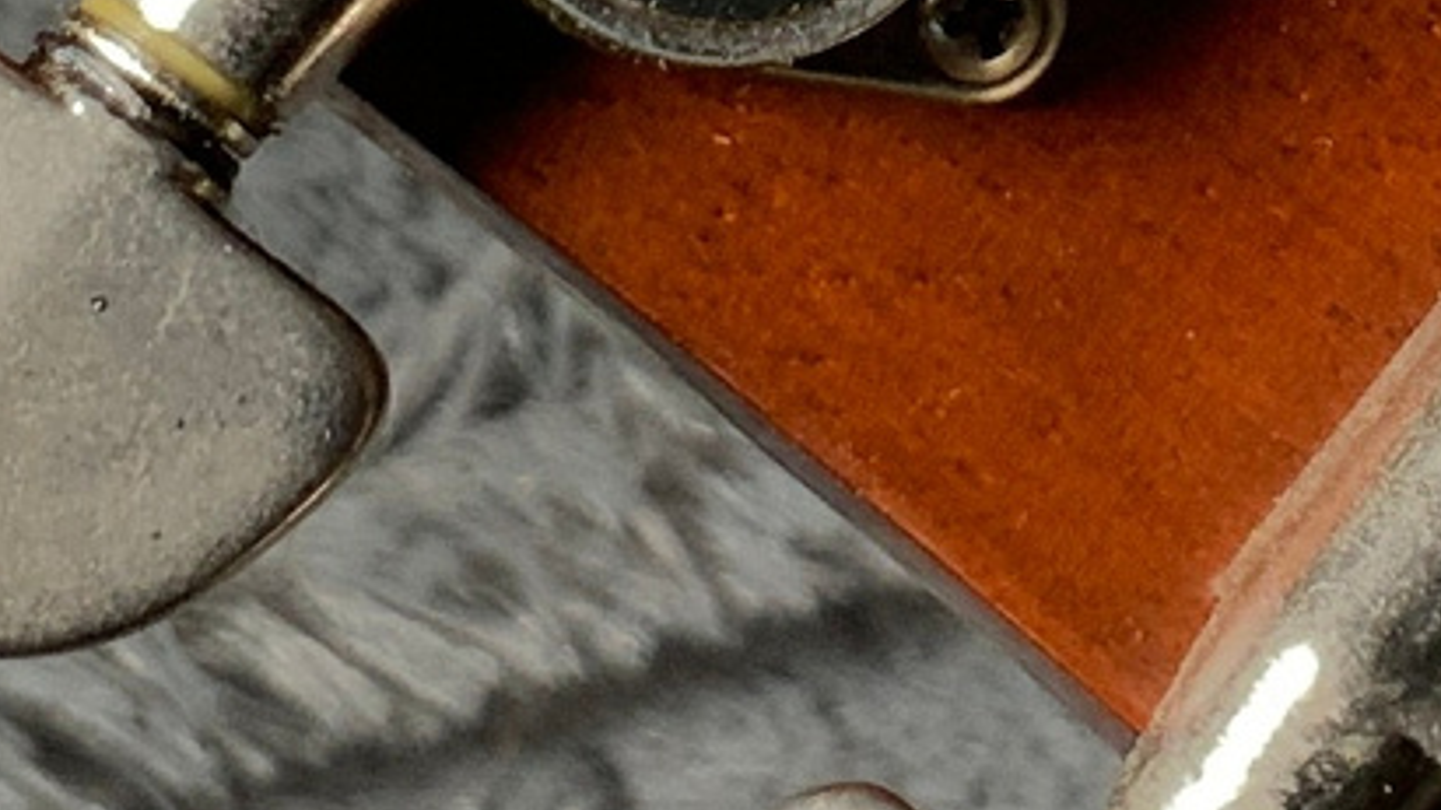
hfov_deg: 10.9
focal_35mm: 197
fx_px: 7526
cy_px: -631
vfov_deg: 6.0
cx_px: 1364
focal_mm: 3
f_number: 1.8
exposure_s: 1/104
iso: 32
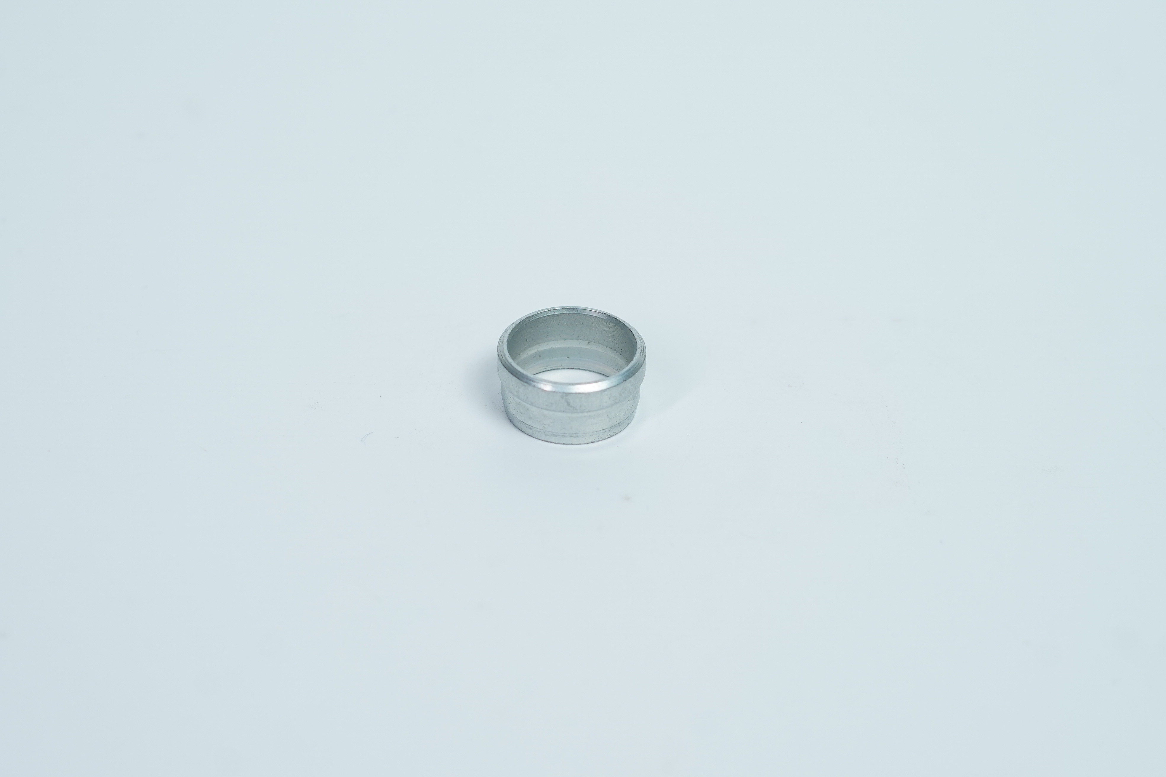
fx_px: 2429
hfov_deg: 27.0
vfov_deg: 18.2
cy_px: 388
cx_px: 583
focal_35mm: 75
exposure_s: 1/160
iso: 320
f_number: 4.5
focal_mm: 50
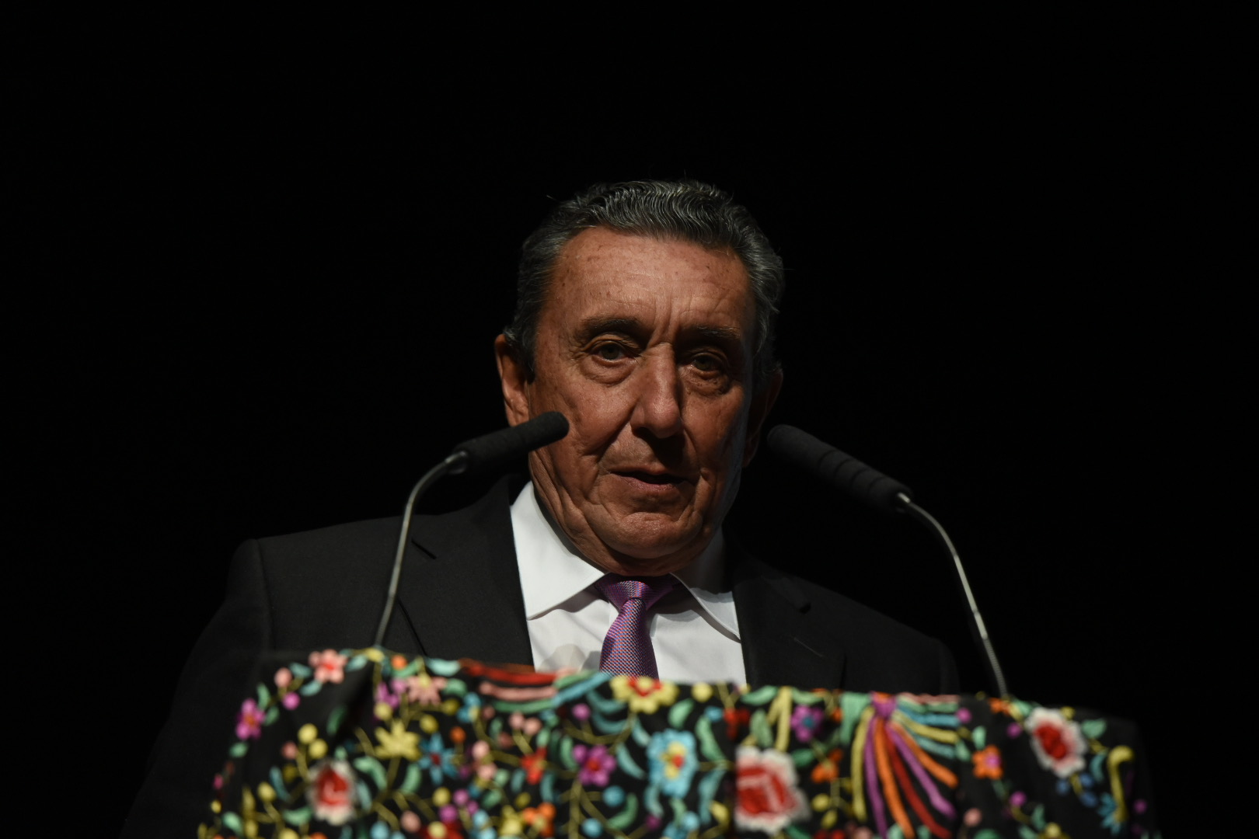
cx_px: 630
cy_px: 420
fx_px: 6120
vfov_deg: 7.8
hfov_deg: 11.7
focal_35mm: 175
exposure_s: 1/125
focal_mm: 175
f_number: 4.5
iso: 2500
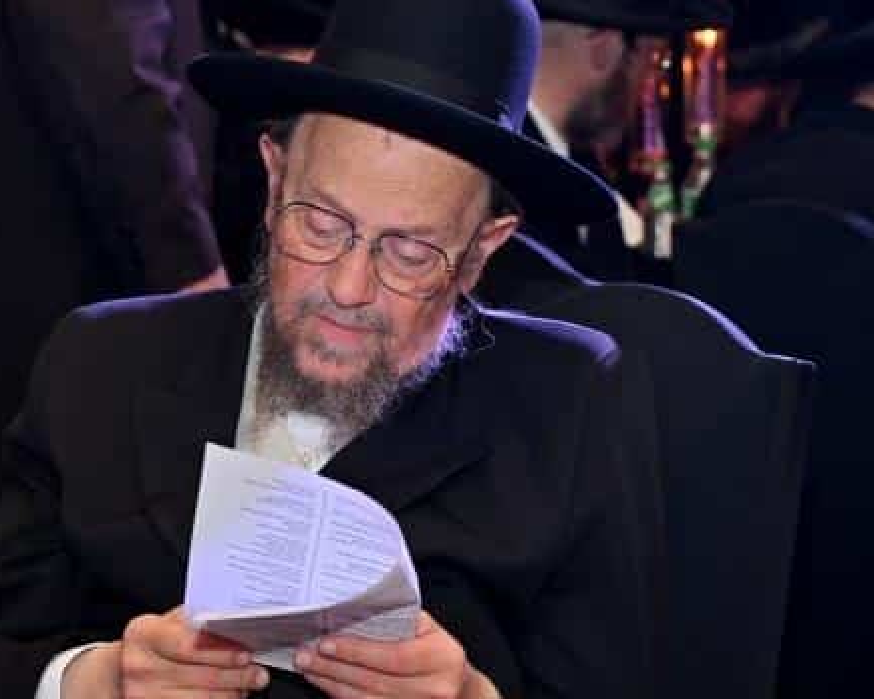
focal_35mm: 107
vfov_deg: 14.4
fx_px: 2768
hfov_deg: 17.9
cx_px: 367
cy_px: 503
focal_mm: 49
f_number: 4
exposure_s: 1/160
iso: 500
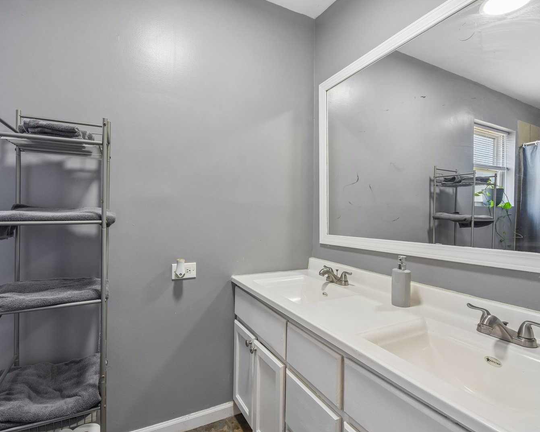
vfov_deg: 77.0
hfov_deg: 89.6
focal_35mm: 17
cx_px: 268
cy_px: 215
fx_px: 272
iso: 640
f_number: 8
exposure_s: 1/13
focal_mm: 10
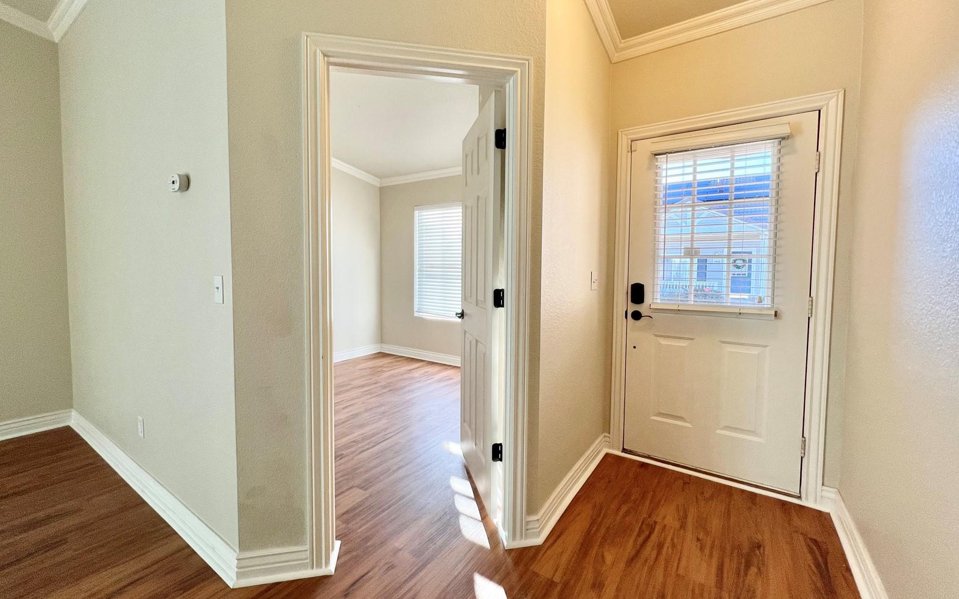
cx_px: 478
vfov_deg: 78.6
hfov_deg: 105.3
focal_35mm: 14
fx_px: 366
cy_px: 288
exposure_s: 1/120
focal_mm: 1.57
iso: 100
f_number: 1.8
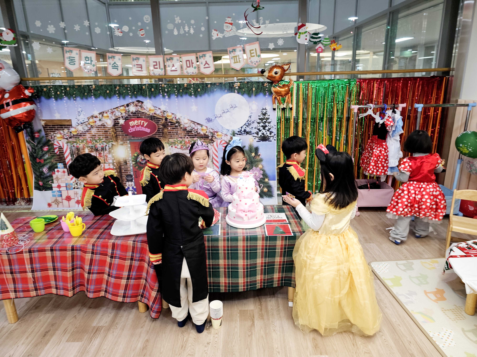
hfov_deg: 73.9
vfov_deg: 58.9
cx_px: 238
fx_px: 317
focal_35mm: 23
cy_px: 178
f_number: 1.7
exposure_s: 1/120
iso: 250
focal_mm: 6.3
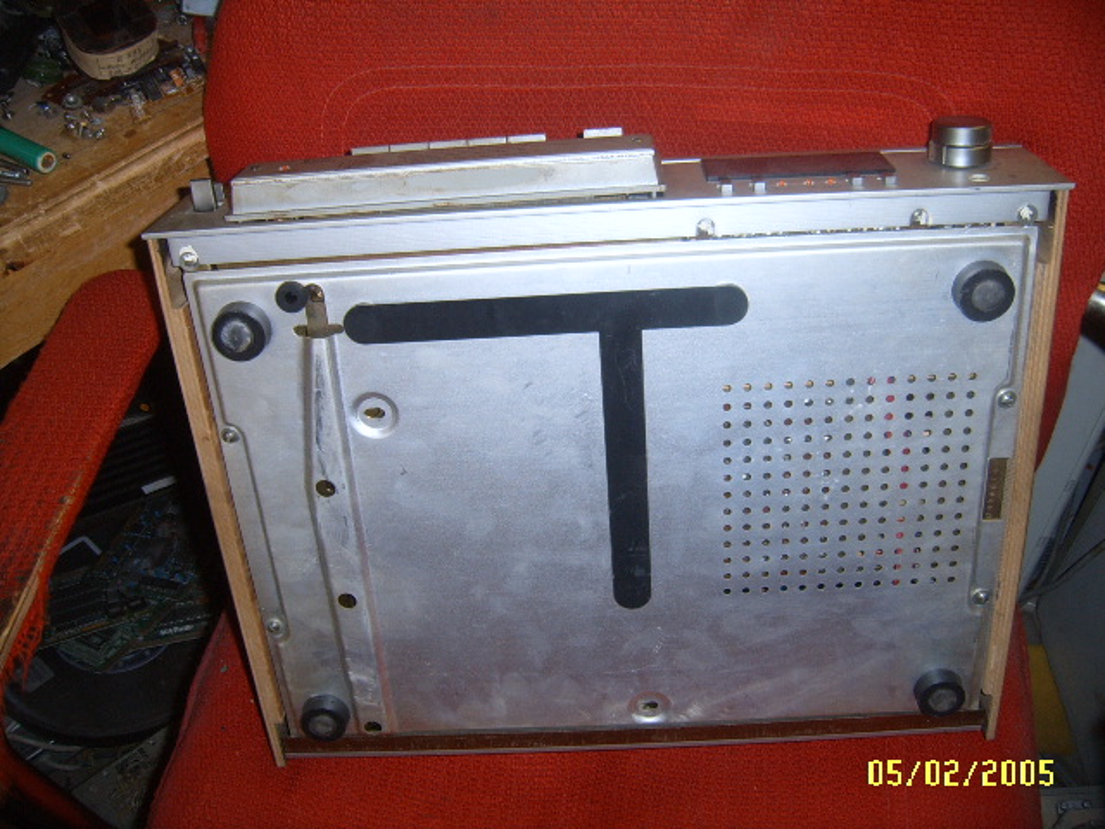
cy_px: 414
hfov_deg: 52.6
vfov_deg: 40.7
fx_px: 1117
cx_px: 552
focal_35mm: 35
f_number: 2.8
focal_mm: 5.8
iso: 69
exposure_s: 1/30
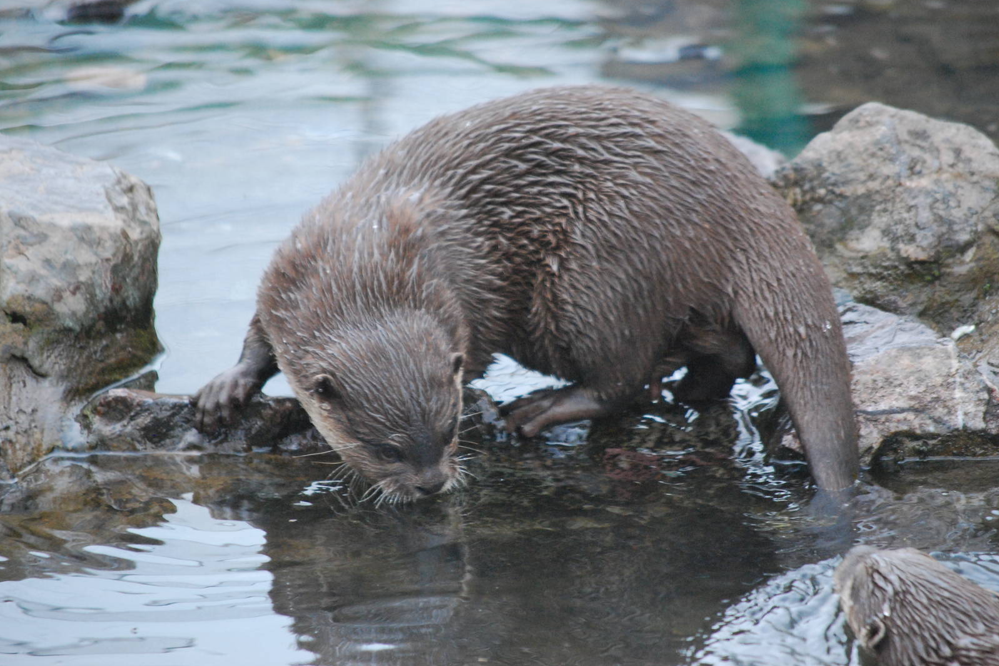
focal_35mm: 301
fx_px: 8350
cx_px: 500
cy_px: 331
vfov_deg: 4.6
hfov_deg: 6.8
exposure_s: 1/200
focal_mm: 200
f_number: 5.6
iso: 1600
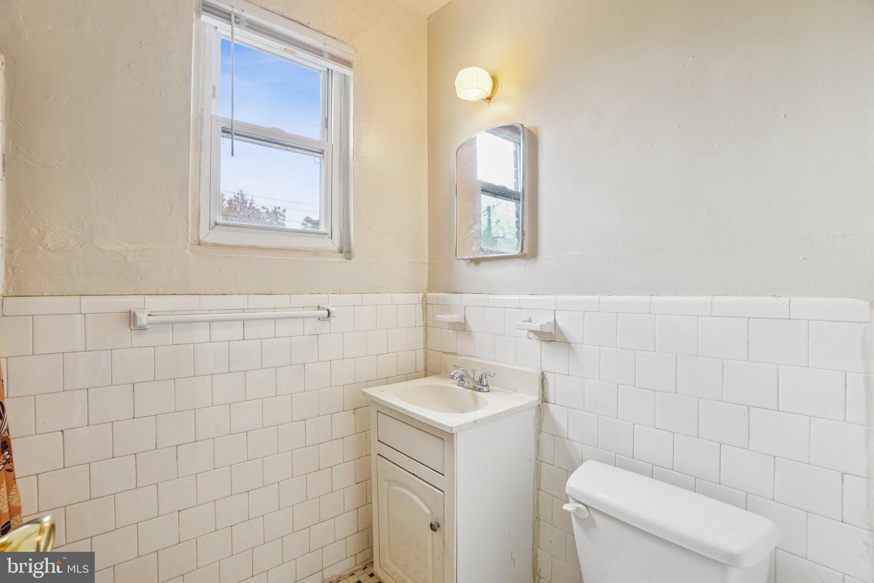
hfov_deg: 100.4
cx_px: 437
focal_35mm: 15
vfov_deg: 77.3
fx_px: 364
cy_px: 292
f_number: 7.1
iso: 100
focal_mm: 10
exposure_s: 1/5
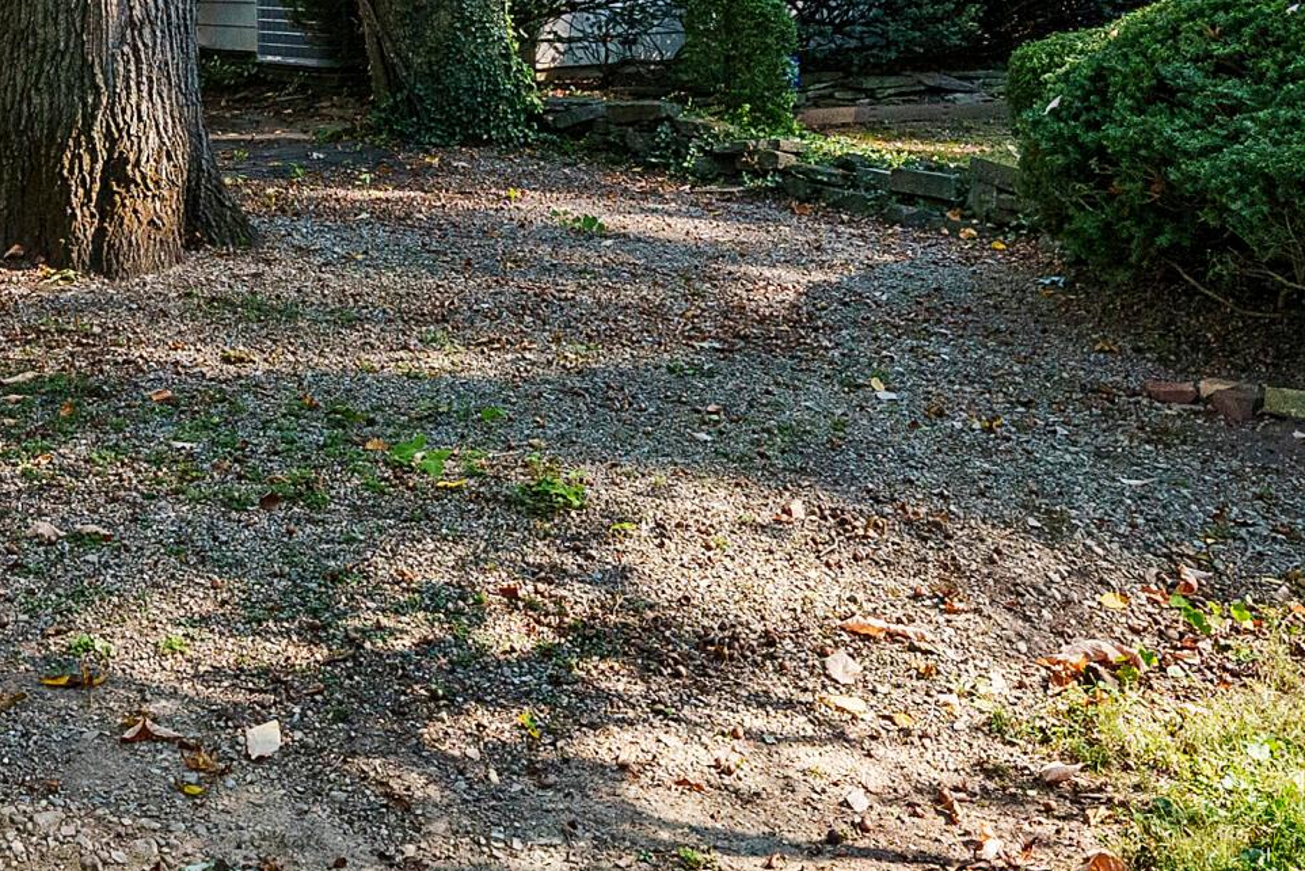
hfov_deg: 35.4
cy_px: -292
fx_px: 1922
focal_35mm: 53
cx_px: 140
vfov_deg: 22.5
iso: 640
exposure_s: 1/250
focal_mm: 17
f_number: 10
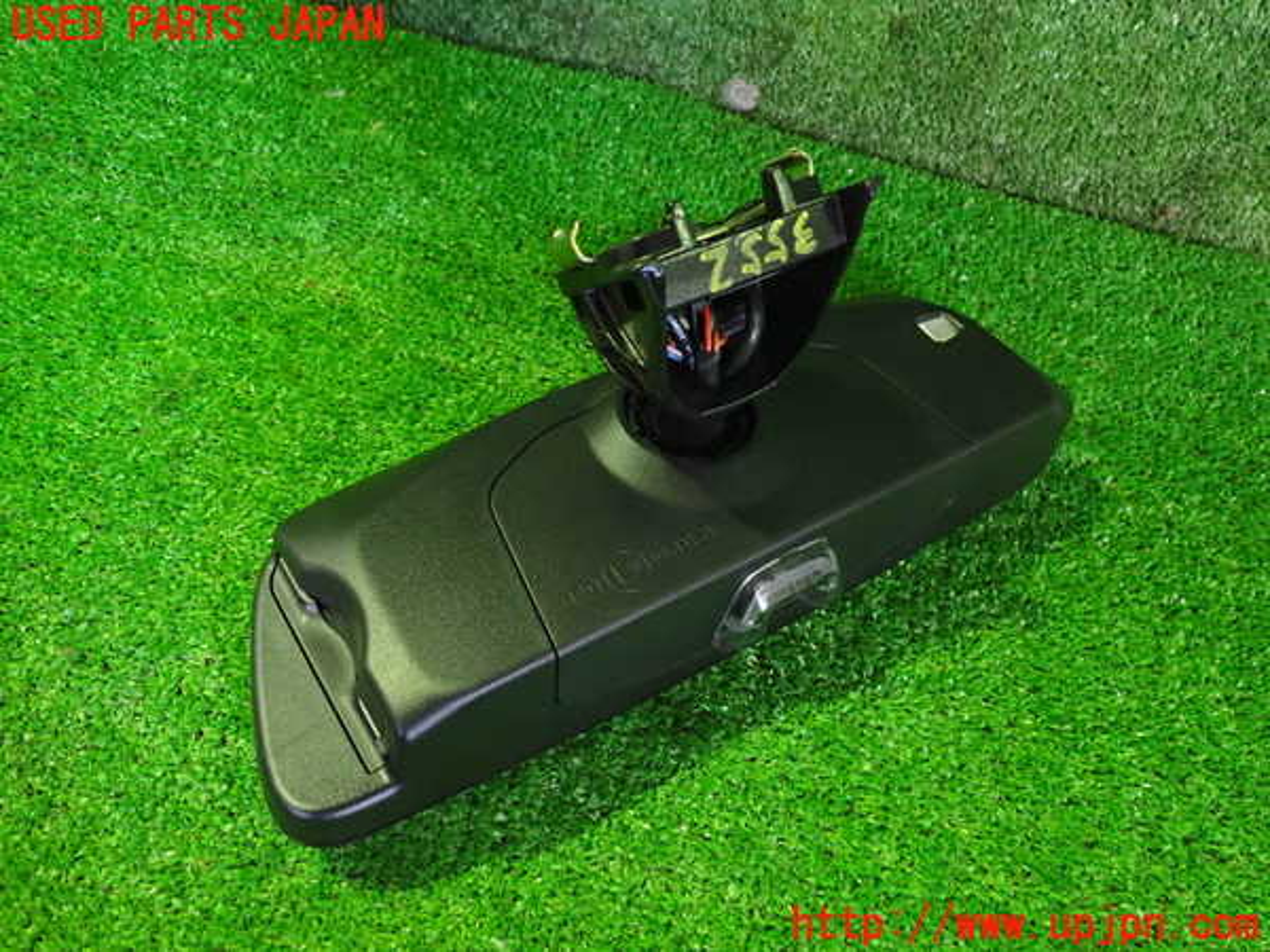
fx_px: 1101
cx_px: 635
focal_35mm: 30
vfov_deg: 46.8
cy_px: 476
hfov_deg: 60.0
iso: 800
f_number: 2.3
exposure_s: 1/20
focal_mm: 5.4
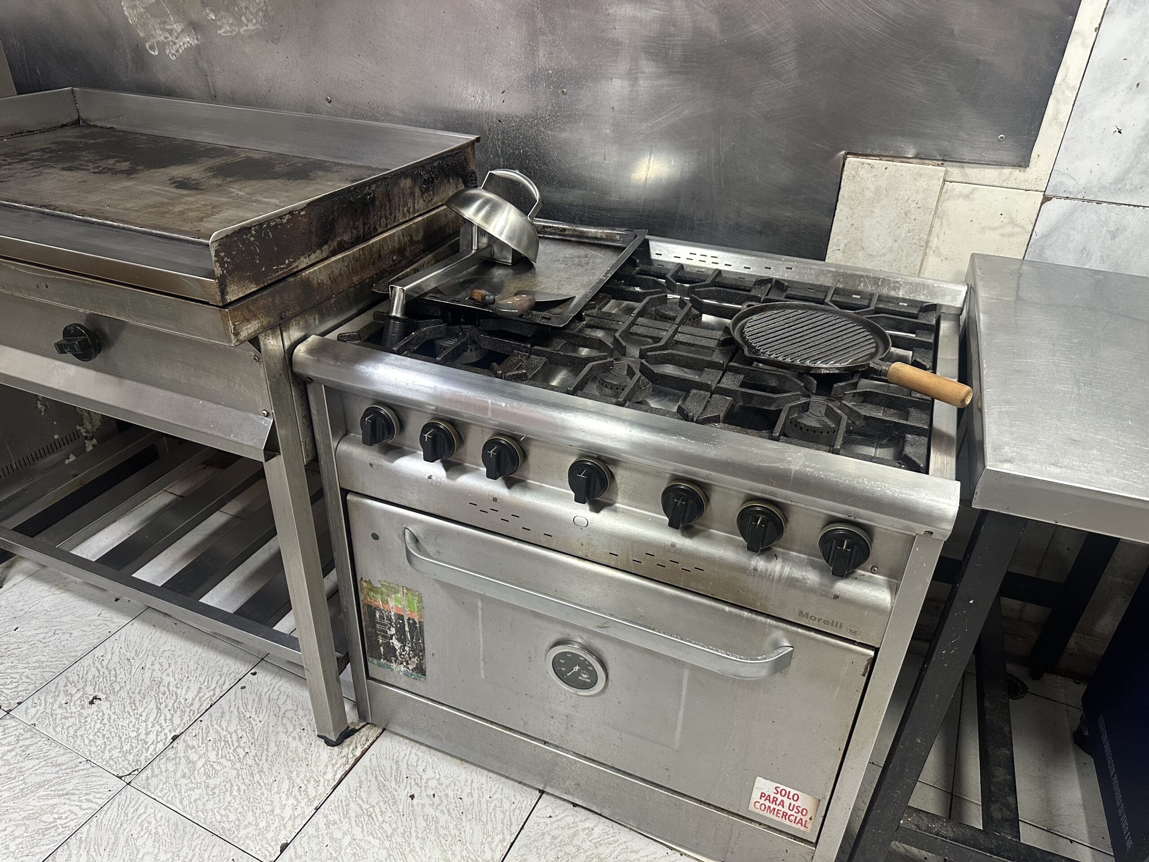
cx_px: 574
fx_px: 797
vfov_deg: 56.8
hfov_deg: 71.6
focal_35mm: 24
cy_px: 431
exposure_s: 1/50
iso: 250
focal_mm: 6.86
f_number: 1.78
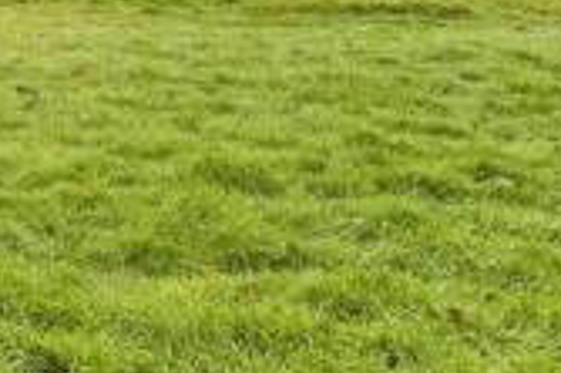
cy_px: -200
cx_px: -415
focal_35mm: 59
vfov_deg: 19.7
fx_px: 918
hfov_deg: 22.4
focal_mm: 10
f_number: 8
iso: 160
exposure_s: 1/100
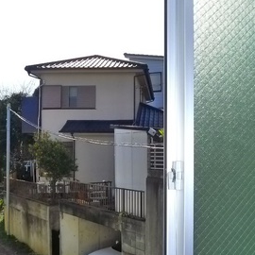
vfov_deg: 31.0
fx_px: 458
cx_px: 155
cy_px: 150
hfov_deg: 31.0
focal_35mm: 55
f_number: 4
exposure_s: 1/640
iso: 400
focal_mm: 5.1
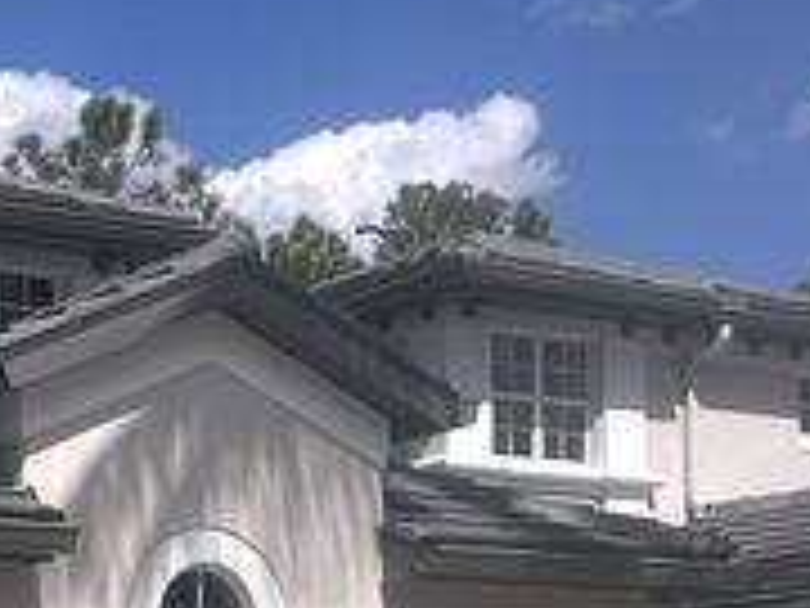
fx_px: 2083
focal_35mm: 89
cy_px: 700
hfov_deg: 20.8
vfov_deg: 16.0
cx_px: -122
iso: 80
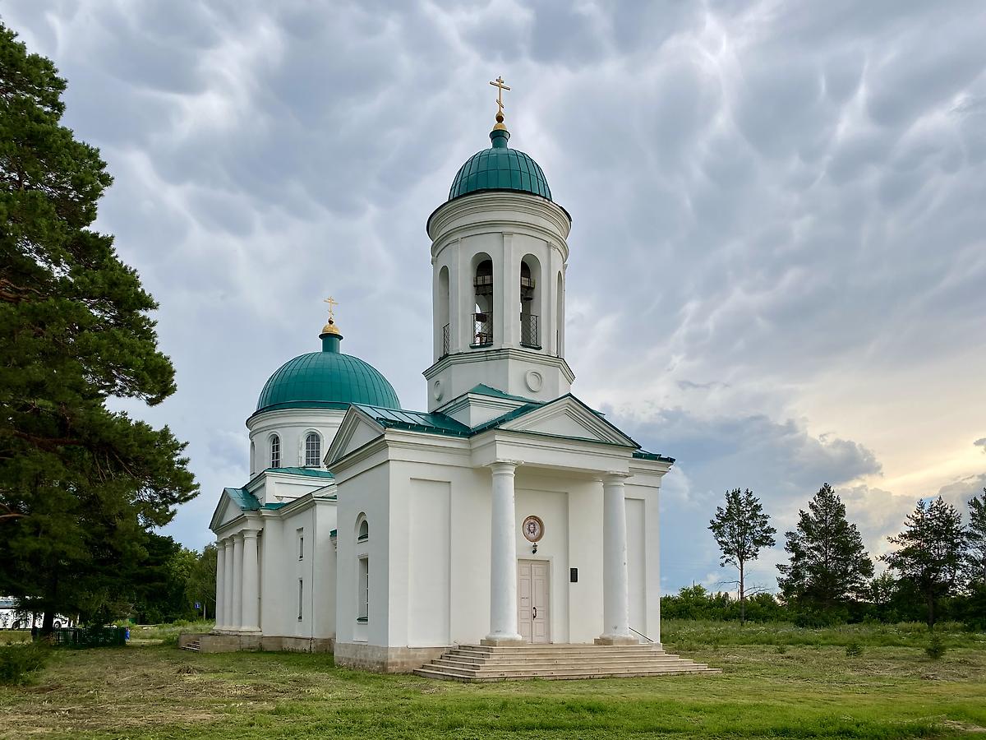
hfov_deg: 67.3
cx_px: 493
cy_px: 370
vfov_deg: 53.1
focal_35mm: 26
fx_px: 741
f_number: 1.8
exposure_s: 1/633
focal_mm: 4.25
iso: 32
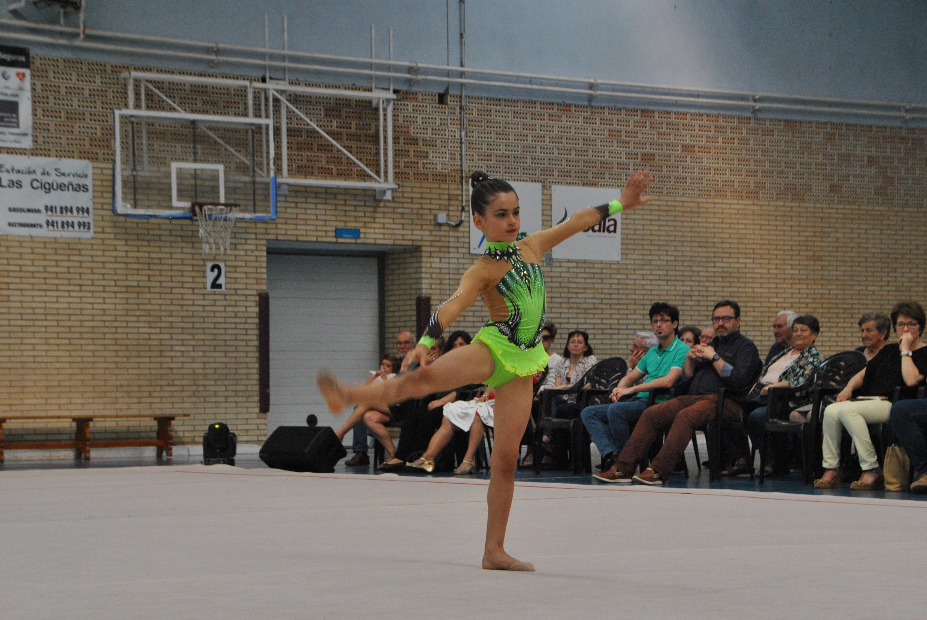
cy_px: 340
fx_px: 2464
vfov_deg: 14.4
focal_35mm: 96
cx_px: 485
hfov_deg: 21.3
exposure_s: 1/160
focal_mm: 55
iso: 800
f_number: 6.3
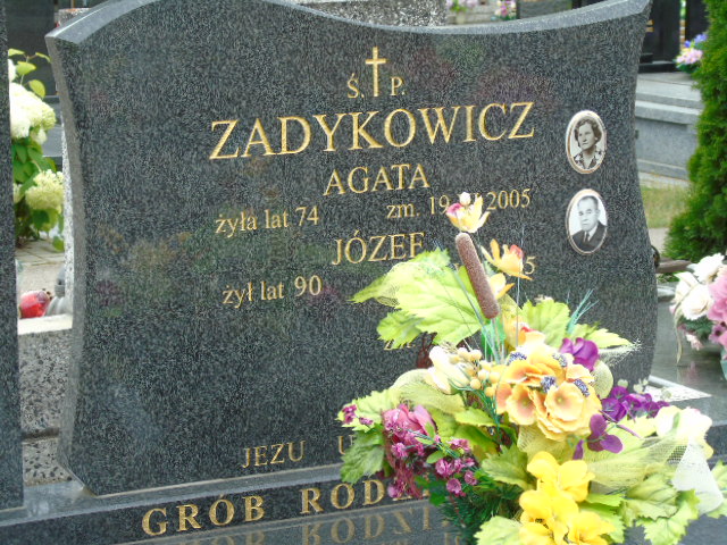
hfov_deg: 18.2
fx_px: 2268
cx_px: 364
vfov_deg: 13.7
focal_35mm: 108
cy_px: 272
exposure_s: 1/160
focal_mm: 19
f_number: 4.4
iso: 80
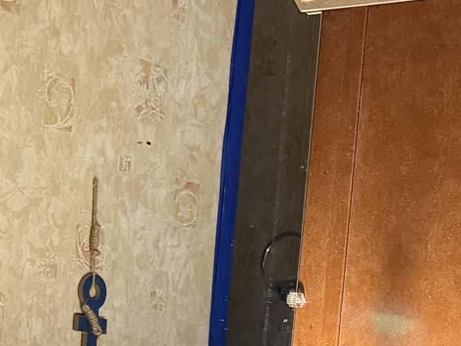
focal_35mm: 104
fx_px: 1385
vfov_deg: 13.7
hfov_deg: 18.8
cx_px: 318
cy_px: 442
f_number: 1.78
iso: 640
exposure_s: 1/60
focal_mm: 6.76
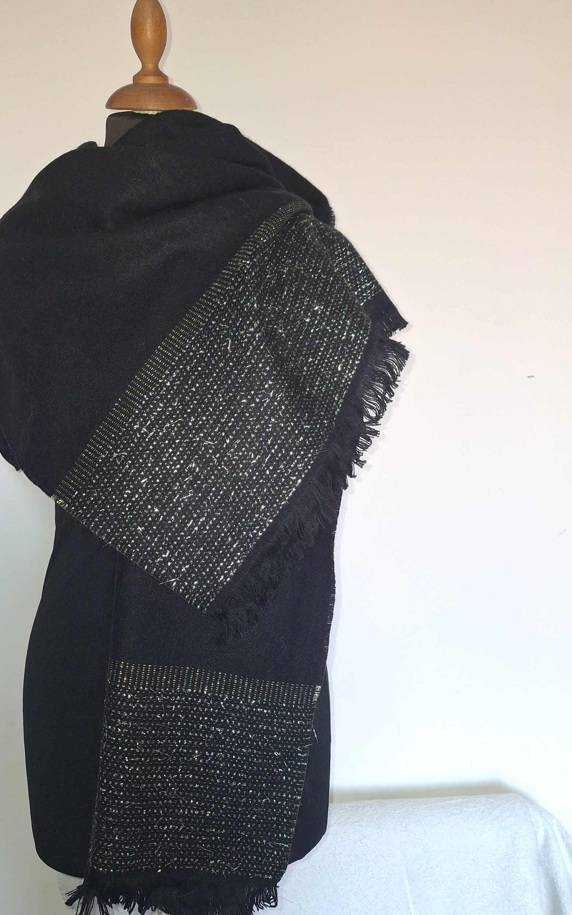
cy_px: 451
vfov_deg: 68.4
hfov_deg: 45.8
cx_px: 236
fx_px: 674
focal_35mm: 27
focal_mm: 4.69
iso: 200
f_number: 1.8
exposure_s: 1/100
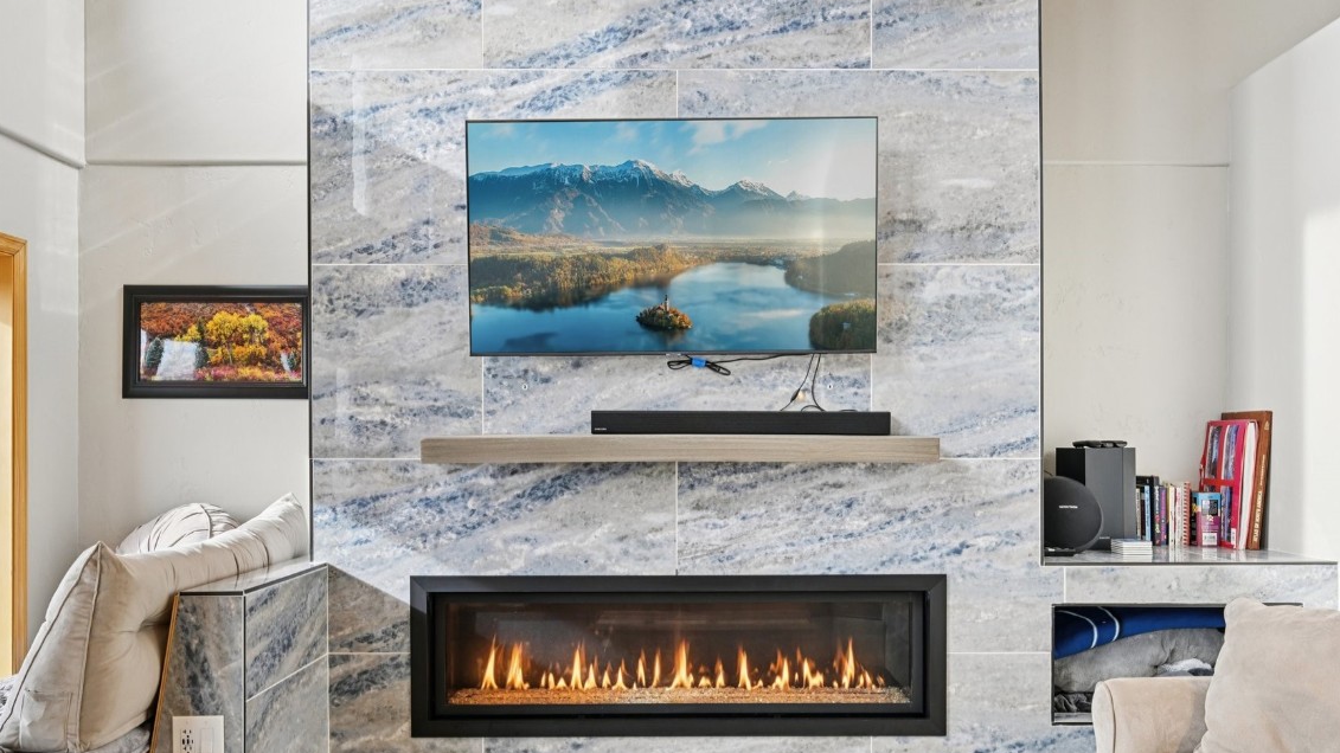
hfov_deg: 61.0
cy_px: 436
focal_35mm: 32
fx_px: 1137
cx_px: 678
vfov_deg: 36.6
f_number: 13
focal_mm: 30
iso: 400
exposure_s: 1/15
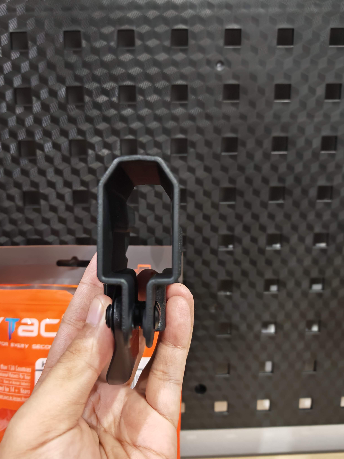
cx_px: 144
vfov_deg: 60.0
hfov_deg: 46.6
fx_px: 397
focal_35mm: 30
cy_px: 227
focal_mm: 6.83
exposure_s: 1/50
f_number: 2
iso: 800
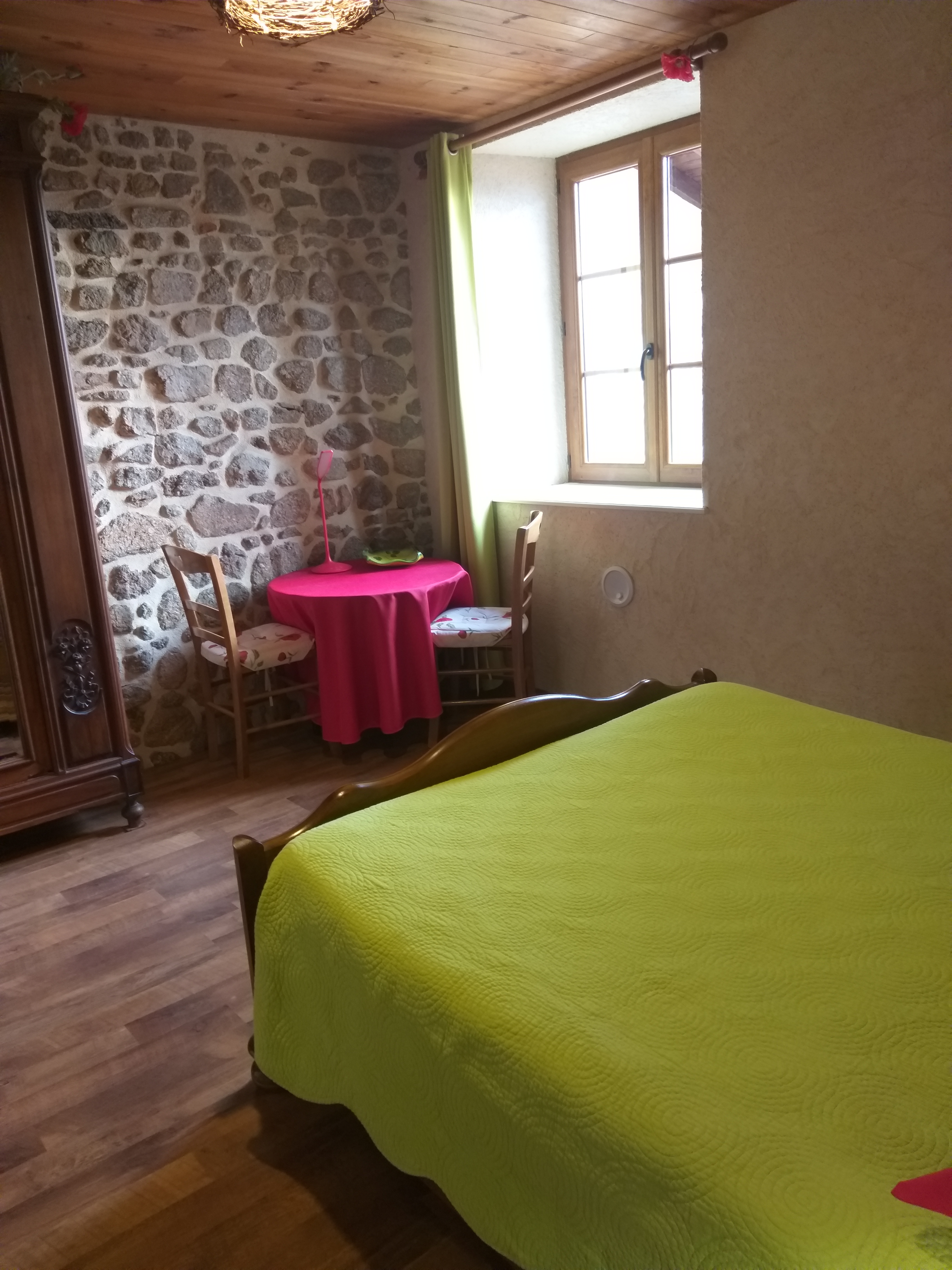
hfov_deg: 53.1
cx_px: 476
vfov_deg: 67.3
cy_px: 635
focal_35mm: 26
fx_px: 953
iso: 160
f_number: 1.7
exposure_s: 1/33
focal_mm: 3.93
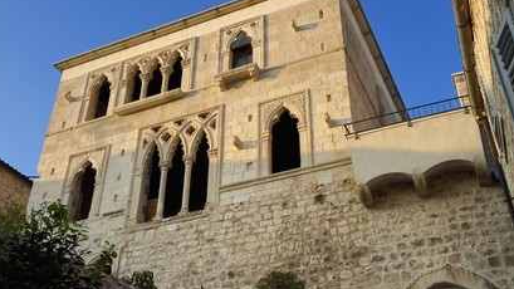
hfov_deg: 47.4
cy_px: 127
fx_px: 586
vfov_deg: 27.7
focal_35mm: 43
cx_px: 253
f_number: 8
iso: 200
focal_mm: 40
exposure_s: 1/400
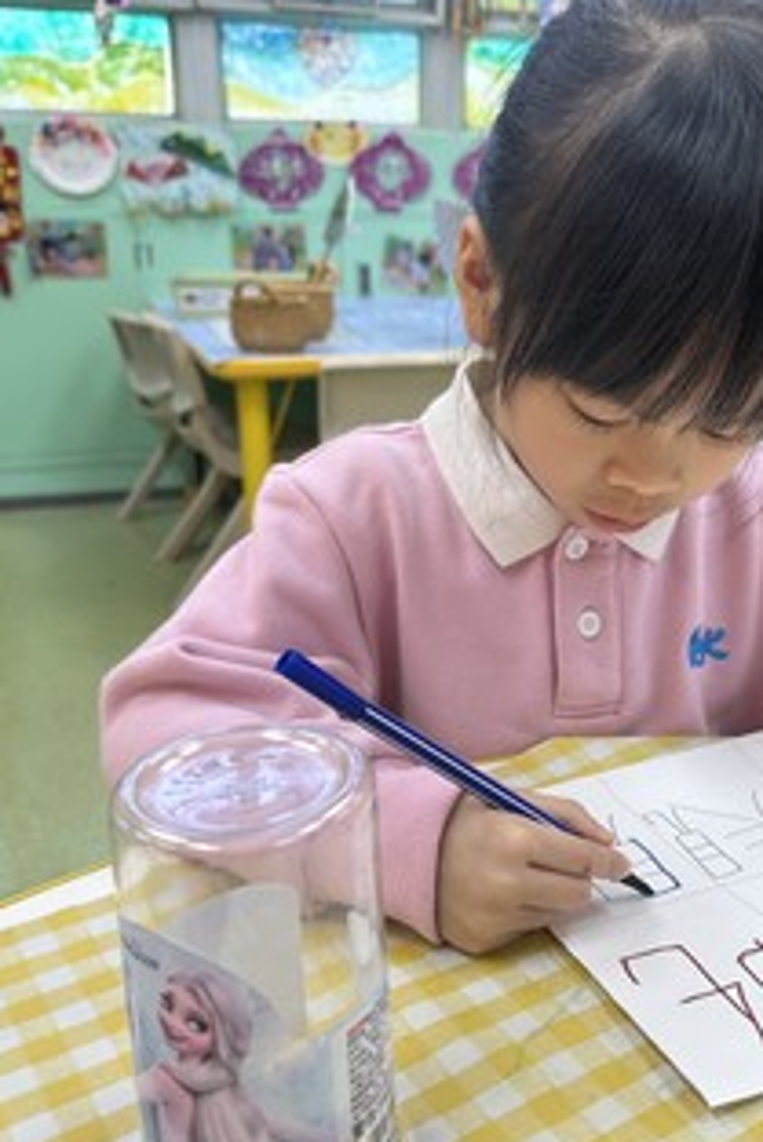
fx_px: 1080
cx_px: 517
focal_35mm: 34
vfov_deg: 55.8
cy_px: 580
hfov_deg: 38.4
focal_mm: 6.86
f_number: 1.78
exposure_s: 1/100
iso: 64
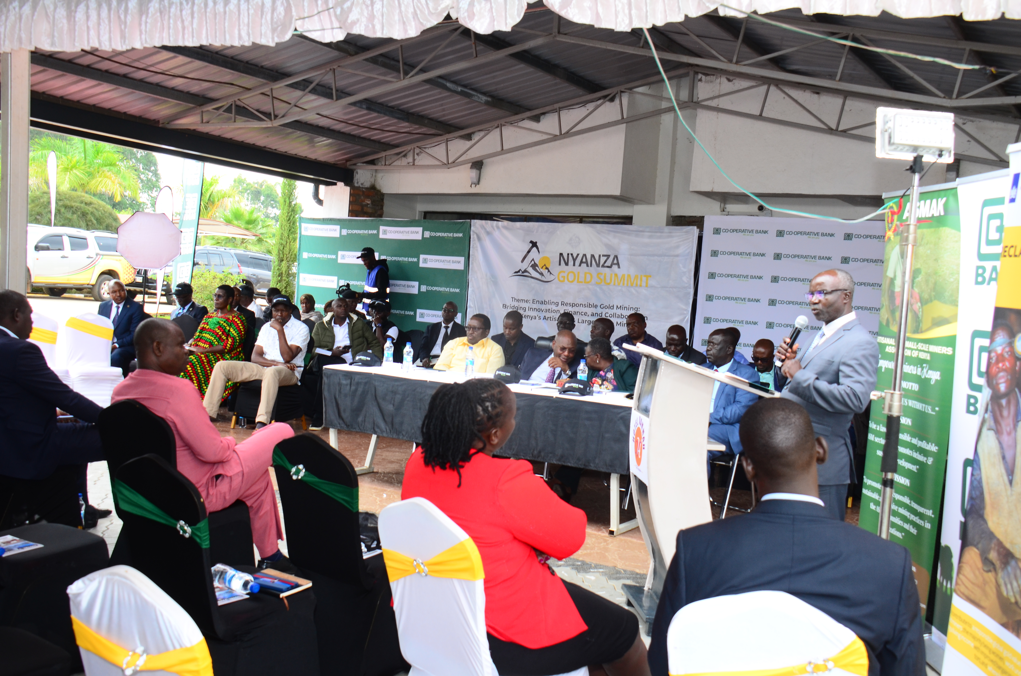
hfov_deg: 51.4
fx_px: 1061
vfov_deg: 35.3
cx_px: 510
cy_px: 338
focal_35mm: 38
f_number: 6.3
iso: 400
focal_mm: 25
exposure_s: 1/100
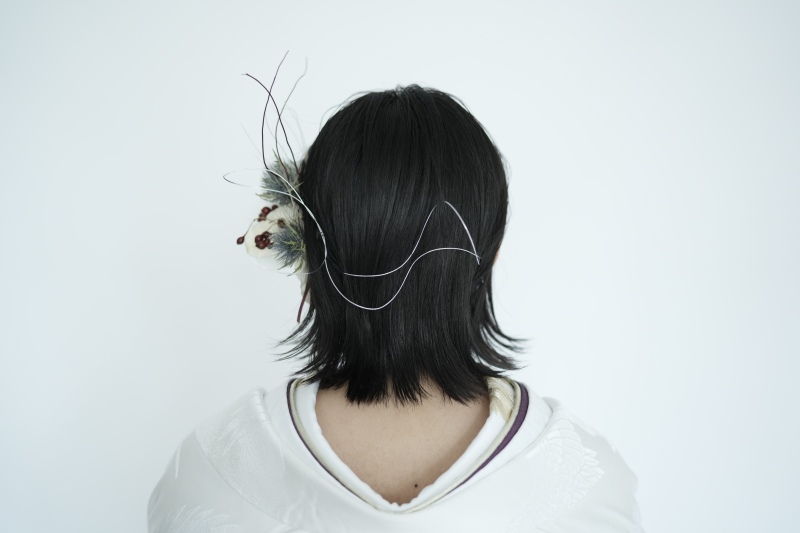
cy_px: 266
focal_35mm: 50
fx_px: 1111
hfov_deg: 39.6
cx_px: 400
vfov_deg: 27.0
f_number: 1.4
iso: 500
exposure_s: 1/125
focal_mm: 50
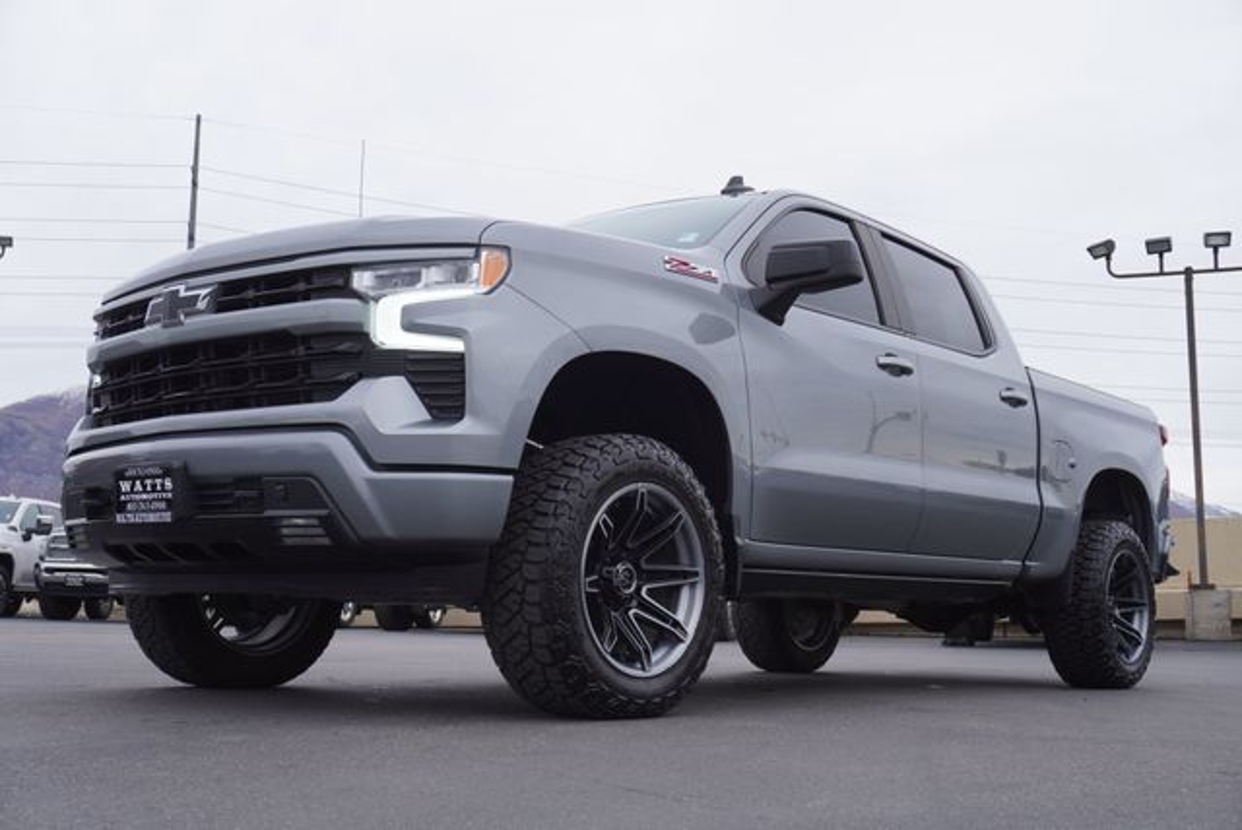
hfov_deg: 47.9
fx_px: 1398
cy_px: 415
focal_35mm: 40
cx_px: 621
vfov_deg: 33.1
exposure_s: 1/100
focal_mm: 27
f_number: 7.1
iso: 100
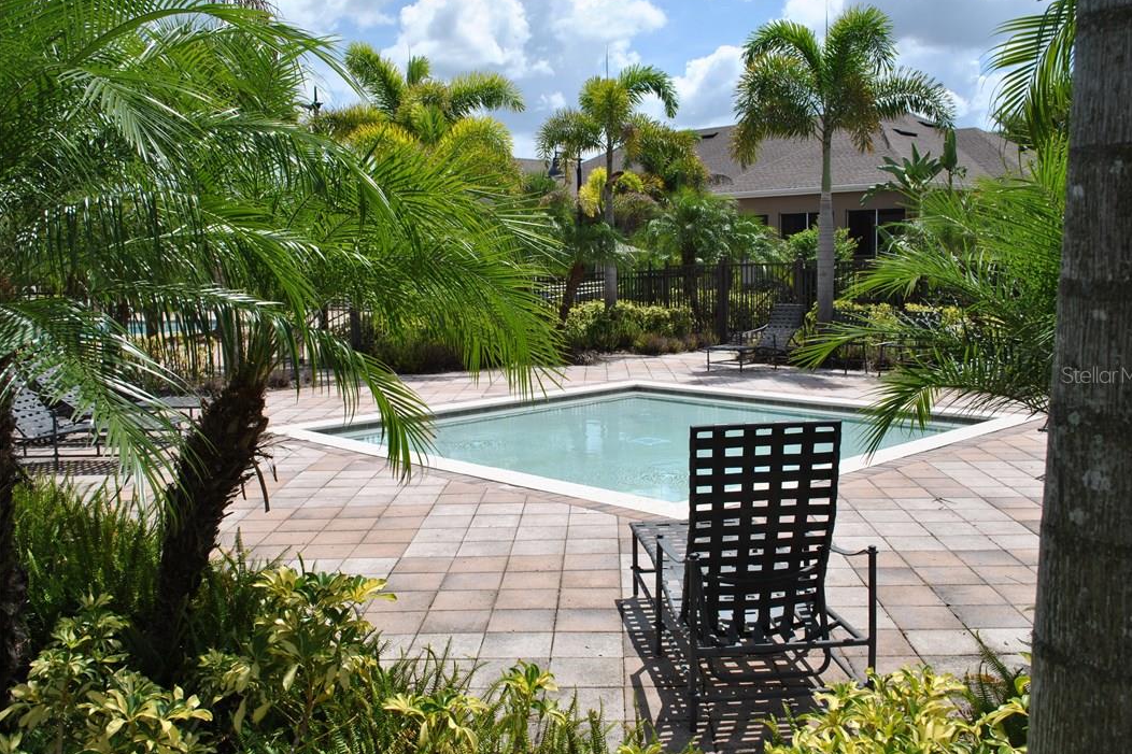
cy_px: 374
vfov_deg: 38.9
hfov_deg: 55.8
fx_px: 1069
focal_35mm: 34
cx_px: 581
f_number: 9
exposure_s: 1/320
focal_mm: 22
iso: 100
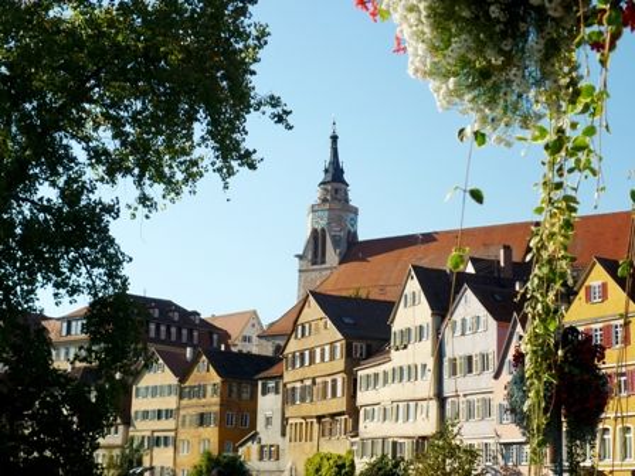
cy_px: 238
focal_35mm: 60
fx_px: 1101
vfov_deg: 24.4
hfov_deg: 32.2
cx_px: 318
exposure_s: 1/1000
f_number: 3.6
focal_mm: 9.9
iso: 80
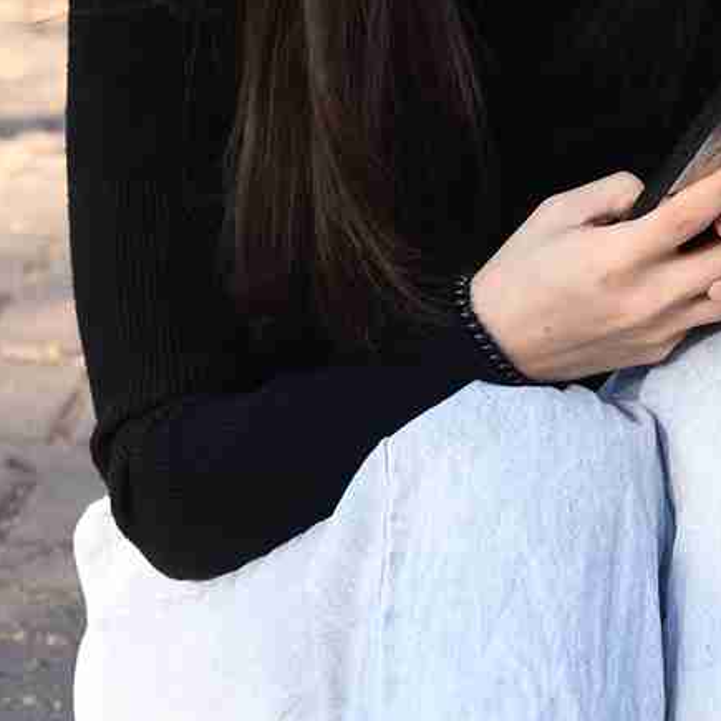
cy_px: 530
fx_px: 2898
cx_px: 832
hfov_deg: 13.8
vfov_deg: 14.1
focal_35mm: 123
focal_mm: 35
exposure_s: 1/200
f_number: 5.6
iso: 160
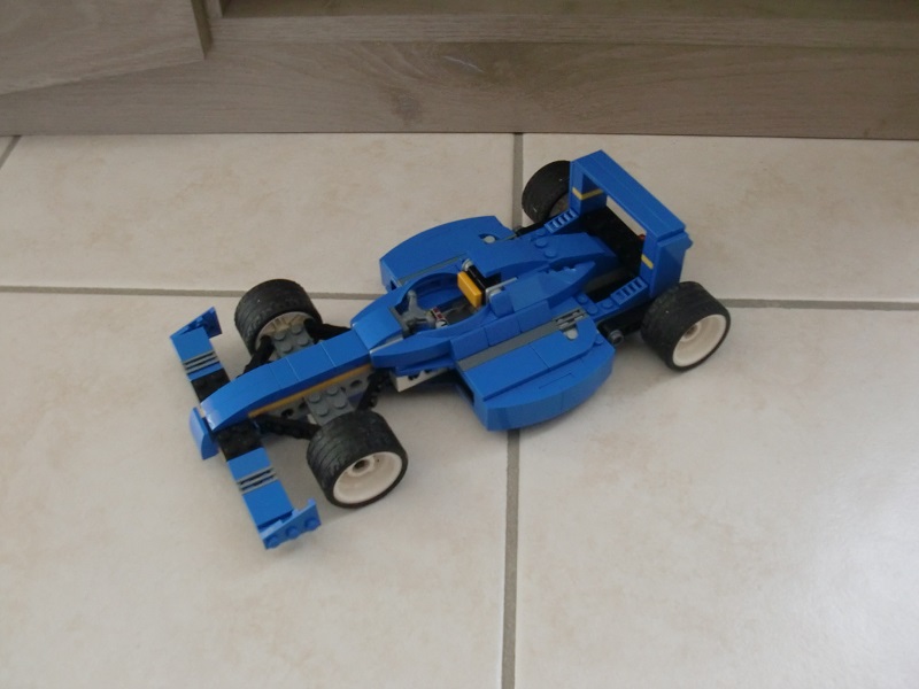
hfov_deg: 51.4
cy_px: 344
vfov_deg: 39.7
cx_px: 460
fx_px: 956
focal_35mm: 36
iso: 400
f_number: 2.8
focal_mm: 6.3
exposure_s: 1/60
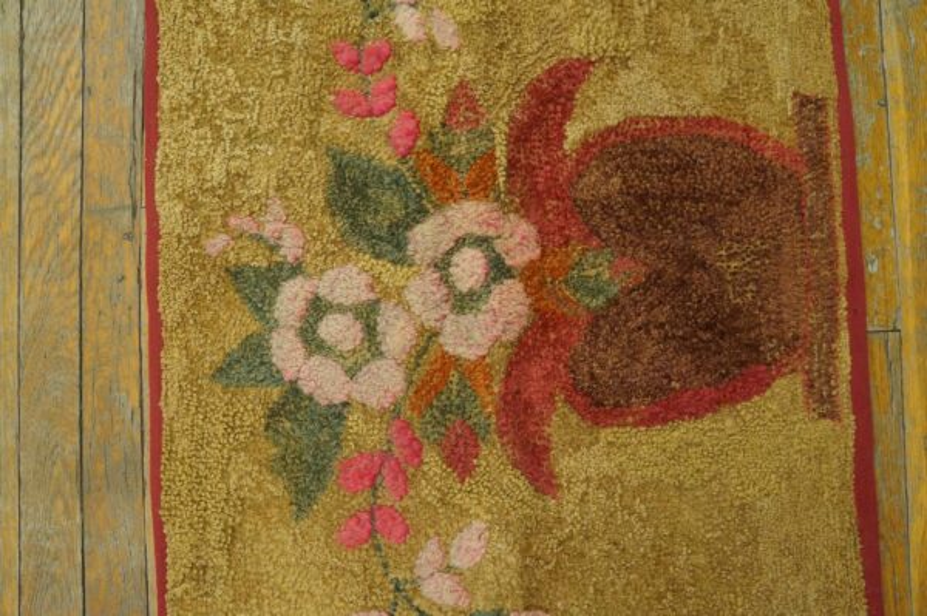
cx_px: 464
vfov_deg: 45.6
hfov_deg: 64.6
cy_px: 308
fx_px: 733
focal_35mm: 28
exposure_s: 1/160
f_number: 4
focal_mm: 19
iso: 3200
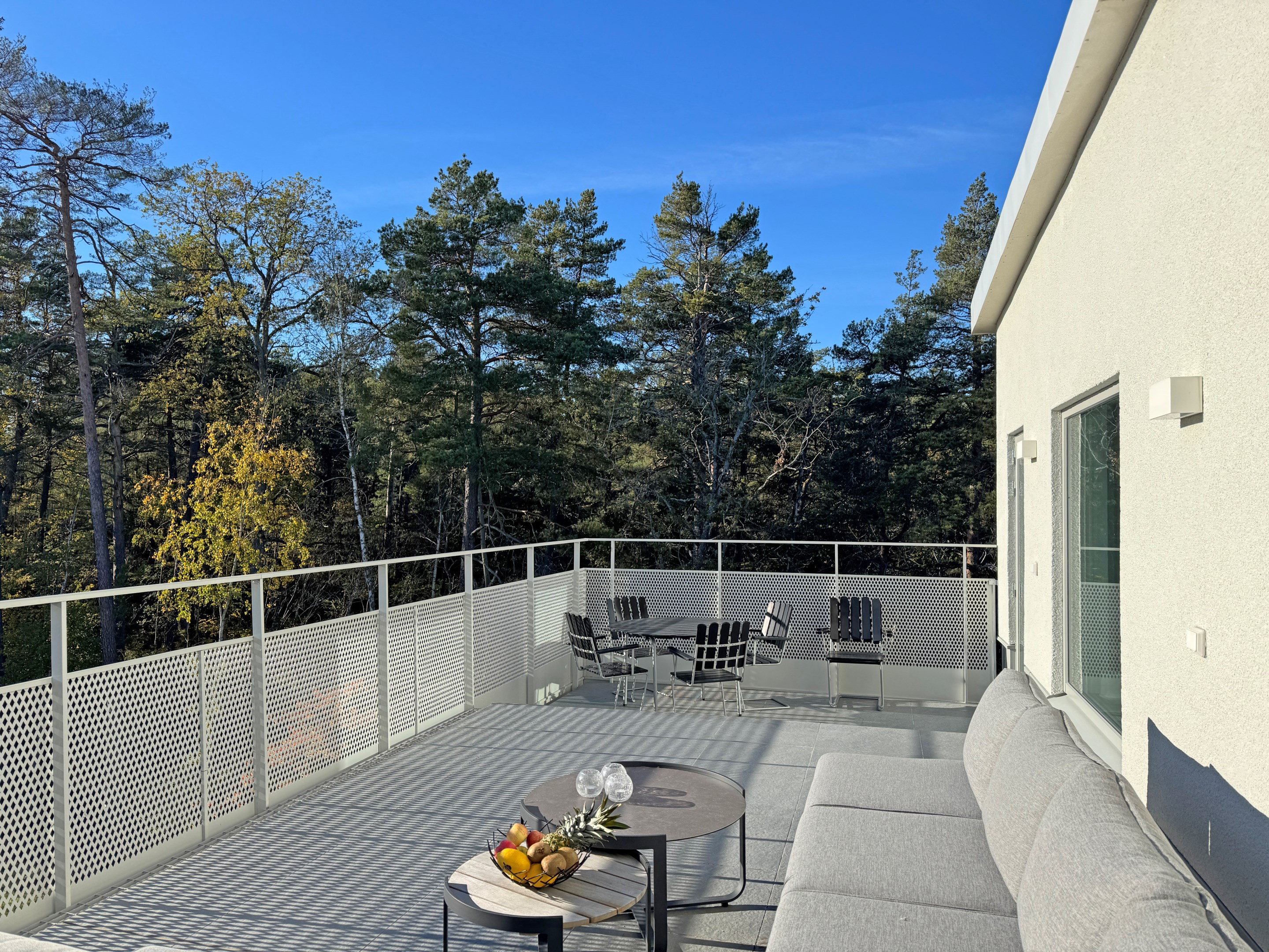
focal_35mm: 24
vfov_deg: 56.8
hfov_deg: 71.6
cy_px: 476
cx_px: 634
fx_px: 880
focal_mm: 6.76
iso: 80
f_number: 1.78
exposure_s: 1/3413
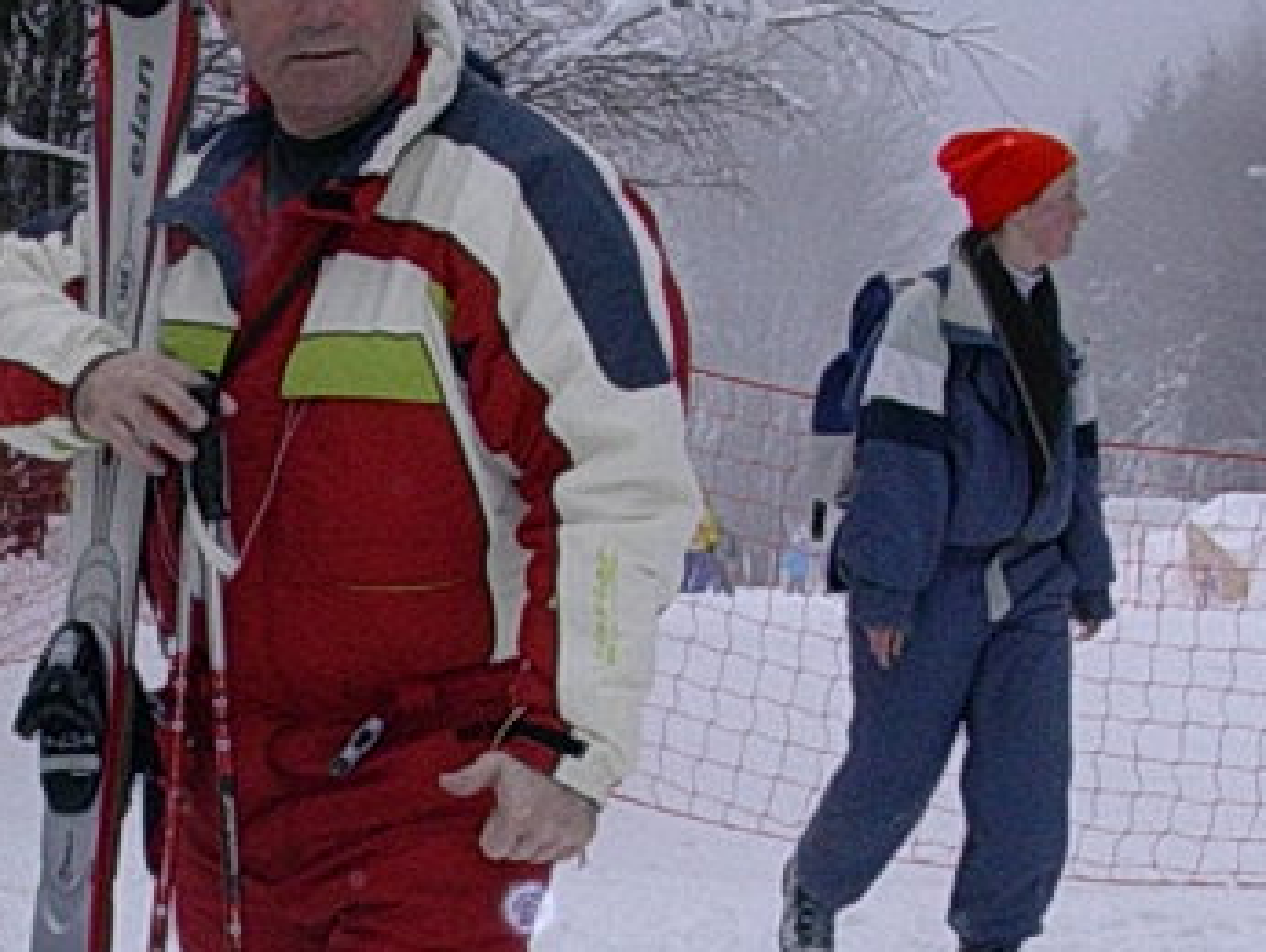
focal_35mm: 133
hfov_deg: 14.7
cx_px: 212
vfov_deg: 11.1
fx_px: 4868
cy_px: 934
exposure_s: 1/264
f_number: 5.8
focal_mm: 6.7
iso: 70
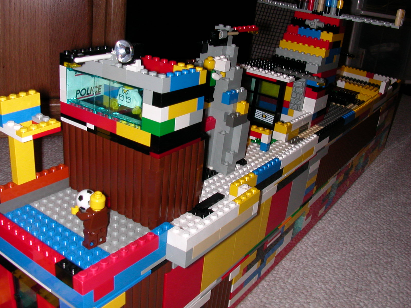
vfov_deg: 38.7
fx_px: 439
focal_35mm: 37
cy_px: 154
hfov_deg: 50.1
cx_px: 206
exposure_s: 1/59.9
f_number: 4.5
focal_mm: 5.6
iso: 100
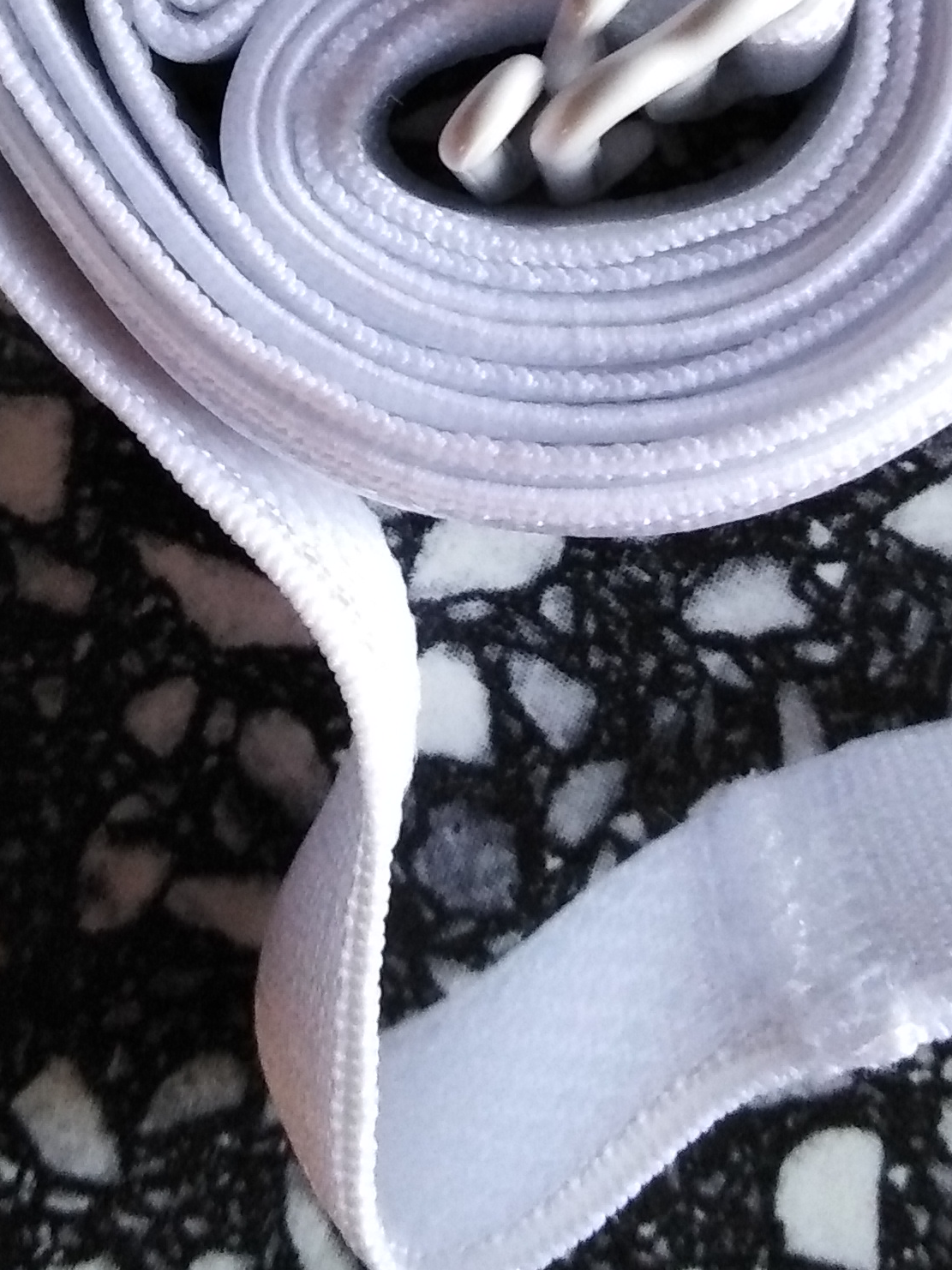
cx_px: 499
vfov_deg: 25.7
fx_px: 2678
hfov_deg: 20.2
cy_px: 91
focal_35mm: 73
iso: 579
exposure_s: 1/20
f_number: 2.2
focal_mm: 3.46
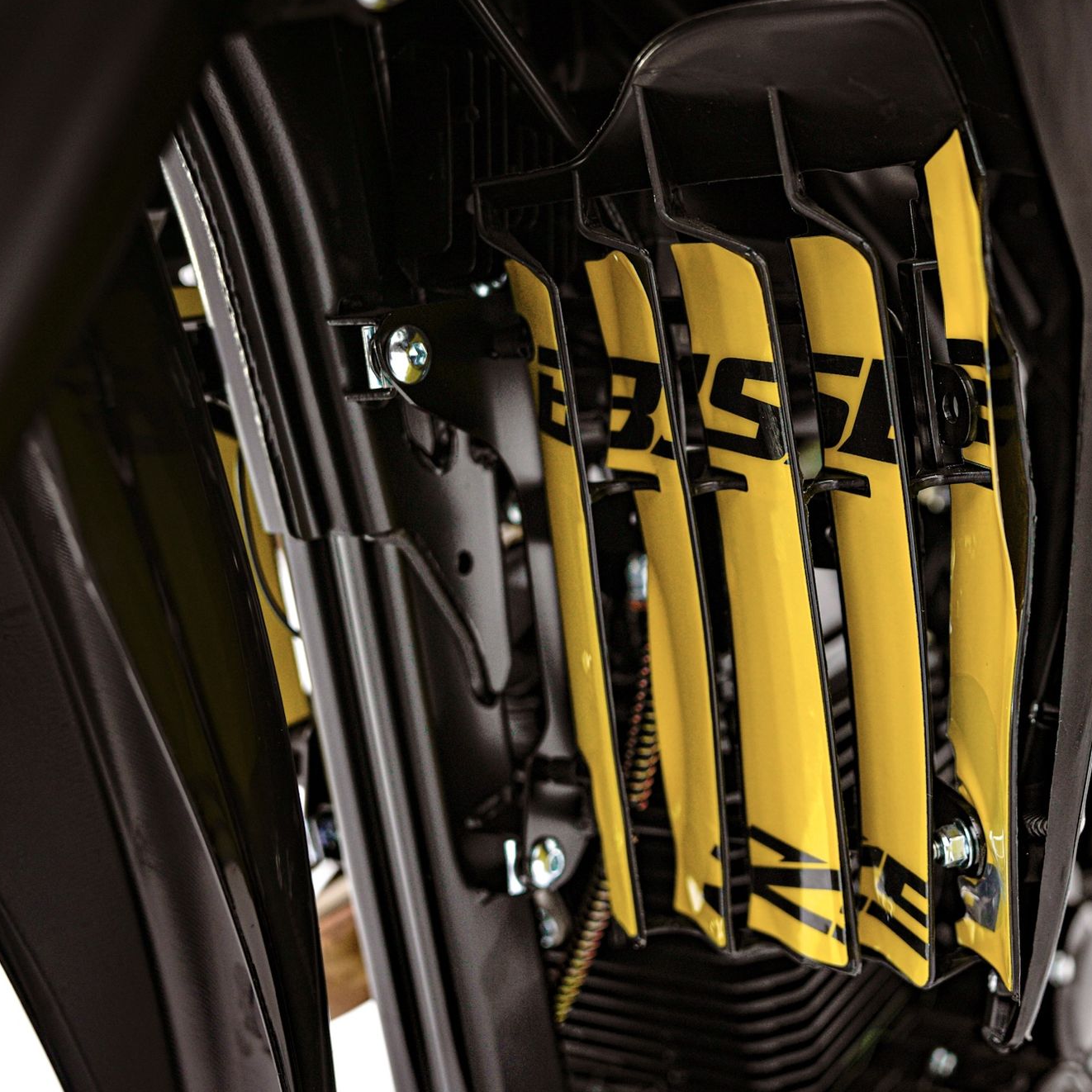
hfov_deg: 45.0
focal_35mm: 36
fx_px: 1285
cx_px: 767
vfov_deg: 46.0
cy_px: 546
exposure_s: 1/200
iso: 200
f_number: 2.8
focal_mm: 28
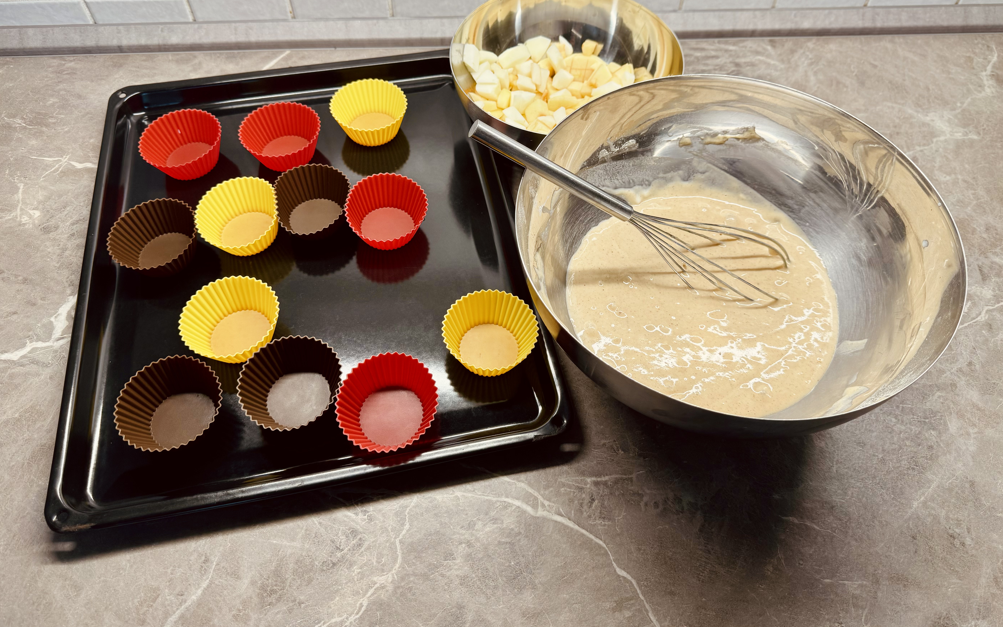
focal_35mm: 26
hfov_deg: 70.4
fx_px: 711
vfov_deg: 47.4
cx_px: 499
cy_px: 257
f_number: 1.78
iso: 64
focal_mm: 6.86
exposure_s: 1/100
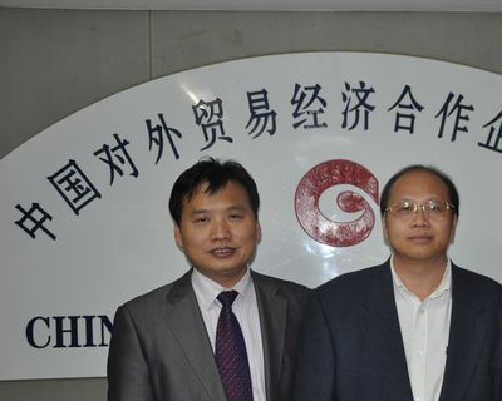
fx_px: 802
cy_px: 260
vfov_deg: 28.0
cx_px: 380
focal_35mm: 54
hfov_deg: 34.0
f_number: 3.8
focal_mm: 24
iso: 800
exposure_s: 1/60
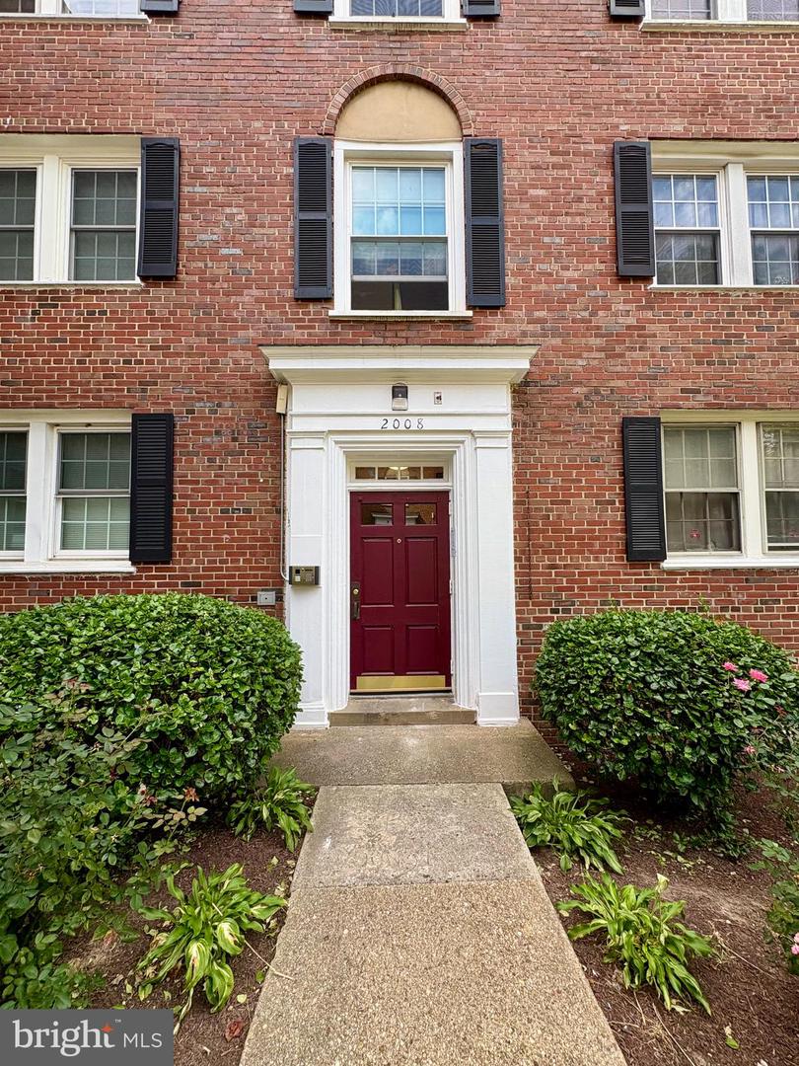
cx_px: 400
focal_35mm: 14
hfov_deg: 85.7
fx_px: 431
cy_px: 533
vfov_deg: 102.1
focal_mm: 2.22
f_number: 2.2
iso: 40
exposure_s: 1/321
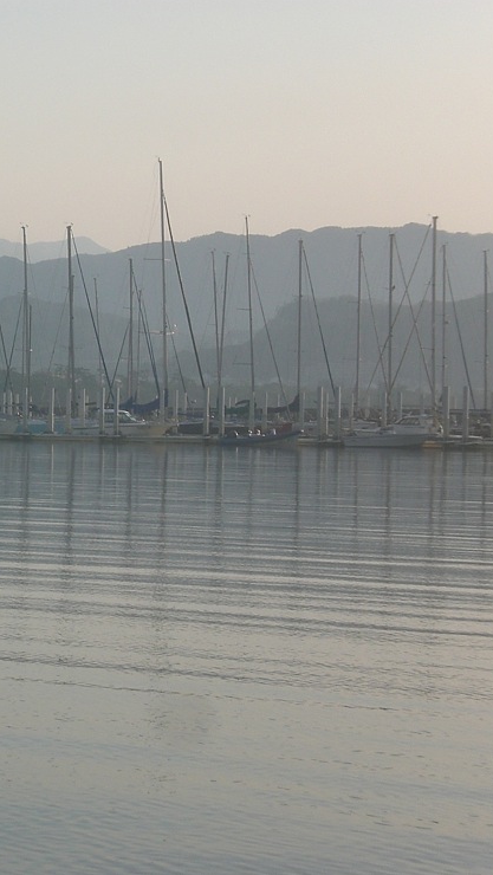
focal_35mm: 128
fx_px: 2971
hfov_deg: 9.4
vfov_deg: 16.8
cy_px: 436
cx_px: -53
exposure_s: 1/200
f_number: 7.1
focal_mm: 14.49
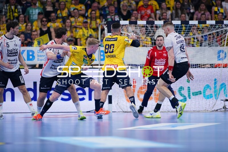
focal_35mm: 300
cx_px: 114
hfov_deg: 6.9
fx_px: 1899
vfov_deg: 4.6
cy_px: 76
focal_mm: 300
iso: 1250
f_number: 2.8
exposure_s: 1/1000
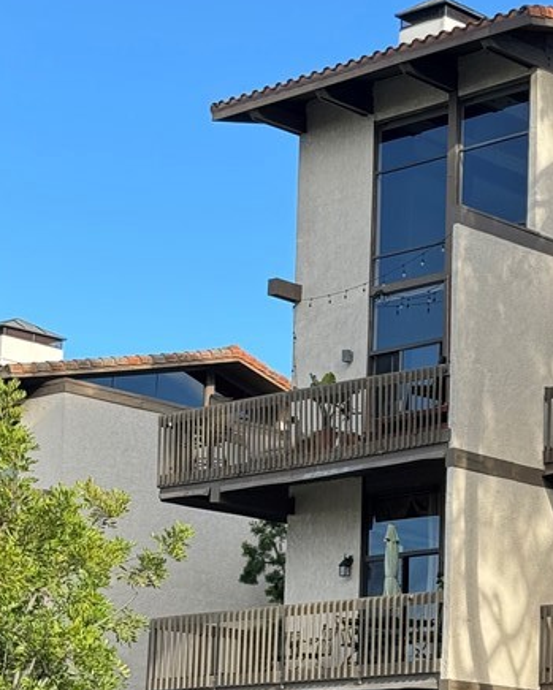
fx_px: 2250
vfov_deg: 17.3
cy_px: 562
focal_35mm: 110
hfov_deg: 13.9
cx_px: 493
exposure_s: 1/1076
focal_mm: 6.86
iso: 64
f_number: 1.78
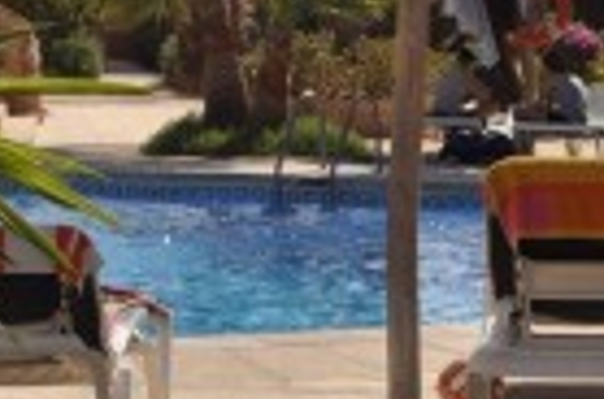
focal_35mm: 155
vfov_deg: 8.6
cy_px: -254
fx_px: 2595
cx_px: -91
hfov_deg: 13.0
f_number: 16
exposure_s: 1/200
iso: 200
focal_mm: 28
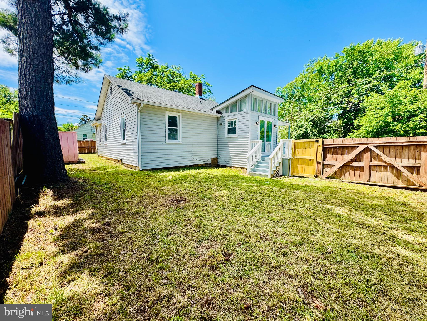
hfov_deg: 102.1
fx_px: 173
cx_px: 214
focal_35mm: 14
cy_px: 160
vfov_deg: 85.7
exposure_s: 1/669
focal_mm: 2.22
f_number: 2.2
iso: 40
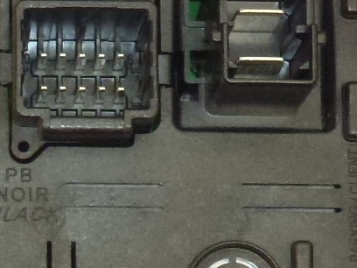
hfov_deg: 7.5
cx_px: -18
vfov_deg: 5.7
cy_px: 286
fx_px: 2692
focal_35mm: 261
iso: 400
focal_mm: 9.4
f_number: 4.3
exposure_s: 1/80
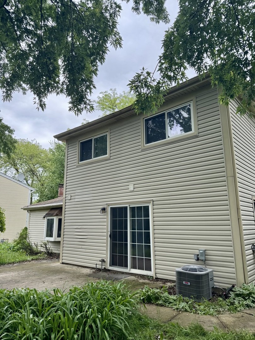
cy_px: 170
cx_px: 128
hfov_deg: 56.8
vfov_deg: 71.6
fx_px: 236
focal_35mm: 24
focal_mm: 6.76
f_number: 1.78
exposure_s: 1/1094
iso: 80
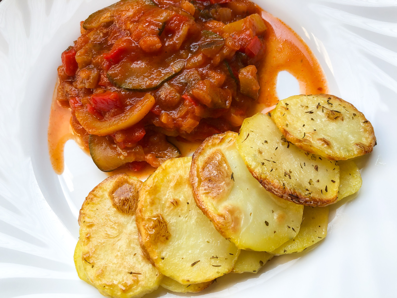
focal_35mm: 28
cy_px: 149
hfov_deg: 63.4
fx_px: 321
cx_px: 198
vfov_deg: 49.7
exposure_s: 1/120
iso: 32
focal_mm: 4
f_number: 1.8
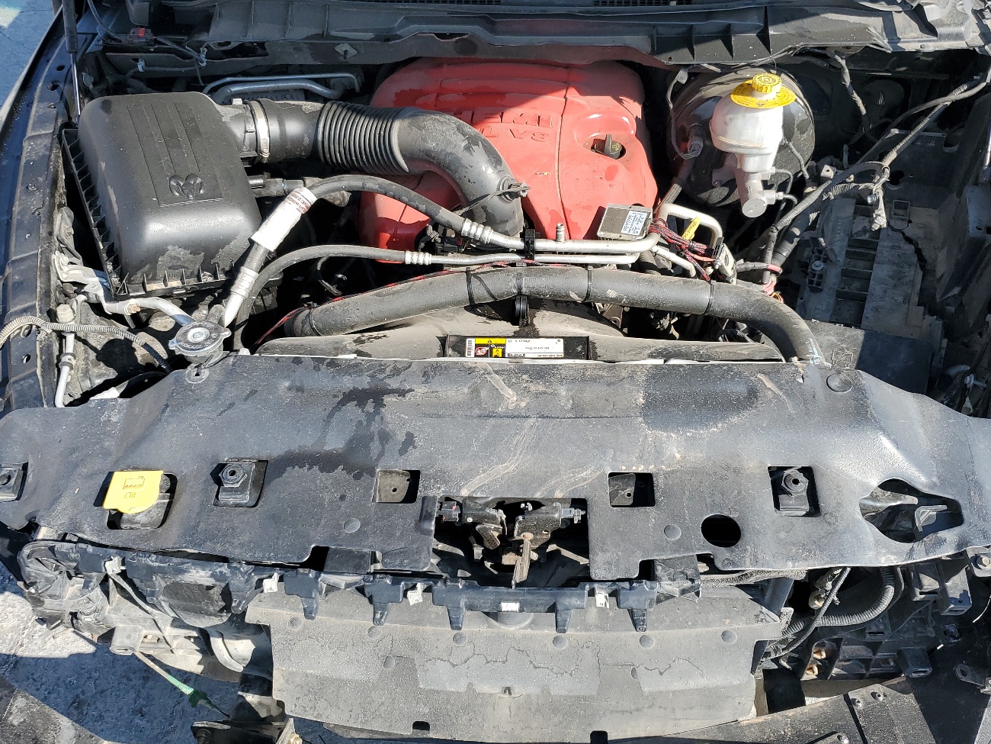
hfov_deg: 56.8
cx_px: 523
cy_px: 364
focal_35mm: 32
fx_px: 916
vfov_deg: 44.2
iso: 50
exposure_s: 1/1667
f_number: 1.5
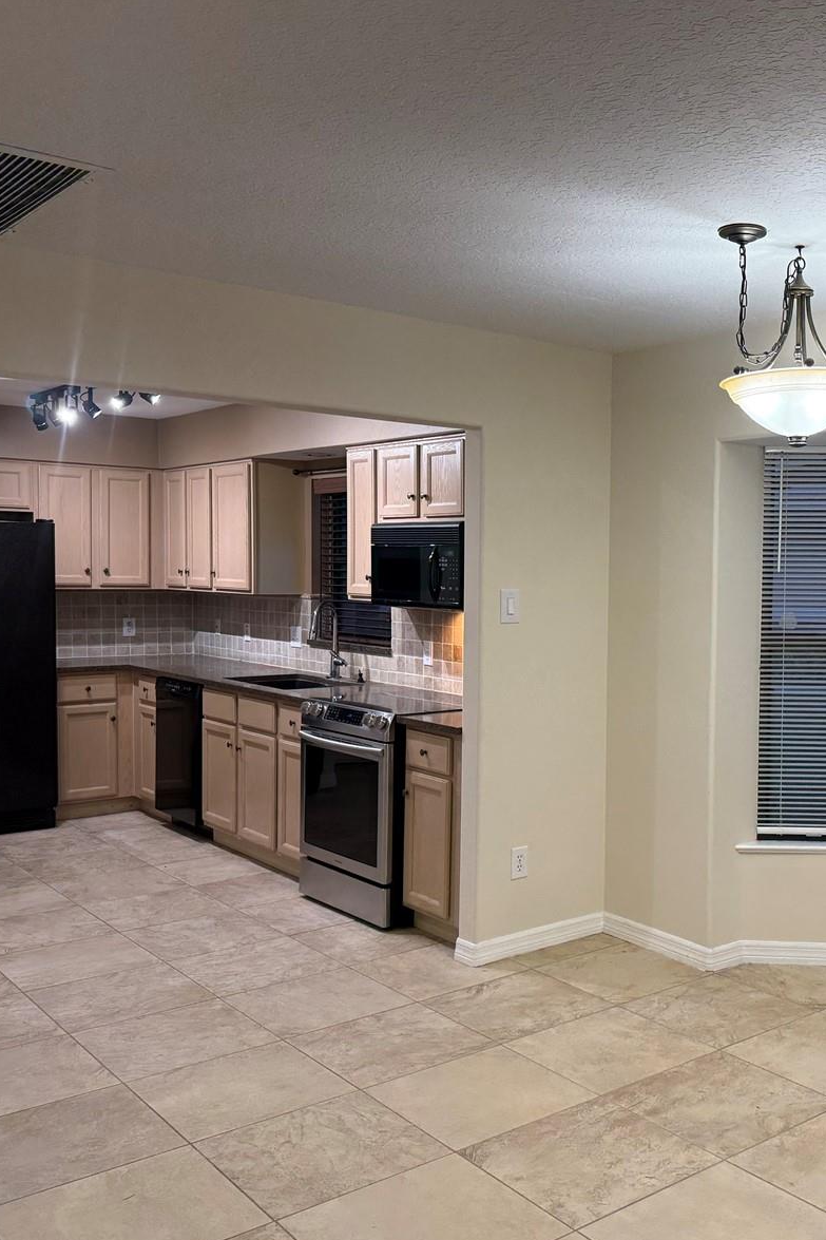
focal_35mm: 34
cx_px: 662
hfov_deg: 37.5
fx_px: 1170
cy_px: 623
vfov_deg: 55.8
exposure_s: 1/120
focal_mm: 6.76
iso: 200
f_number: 1.78
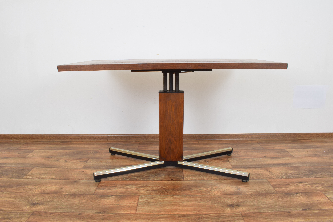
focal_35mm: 27
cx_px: 166
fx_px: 250
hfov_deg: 67.4
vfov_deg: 47.9
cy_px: 111
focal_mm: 18
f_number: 22
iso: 100
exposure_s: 4
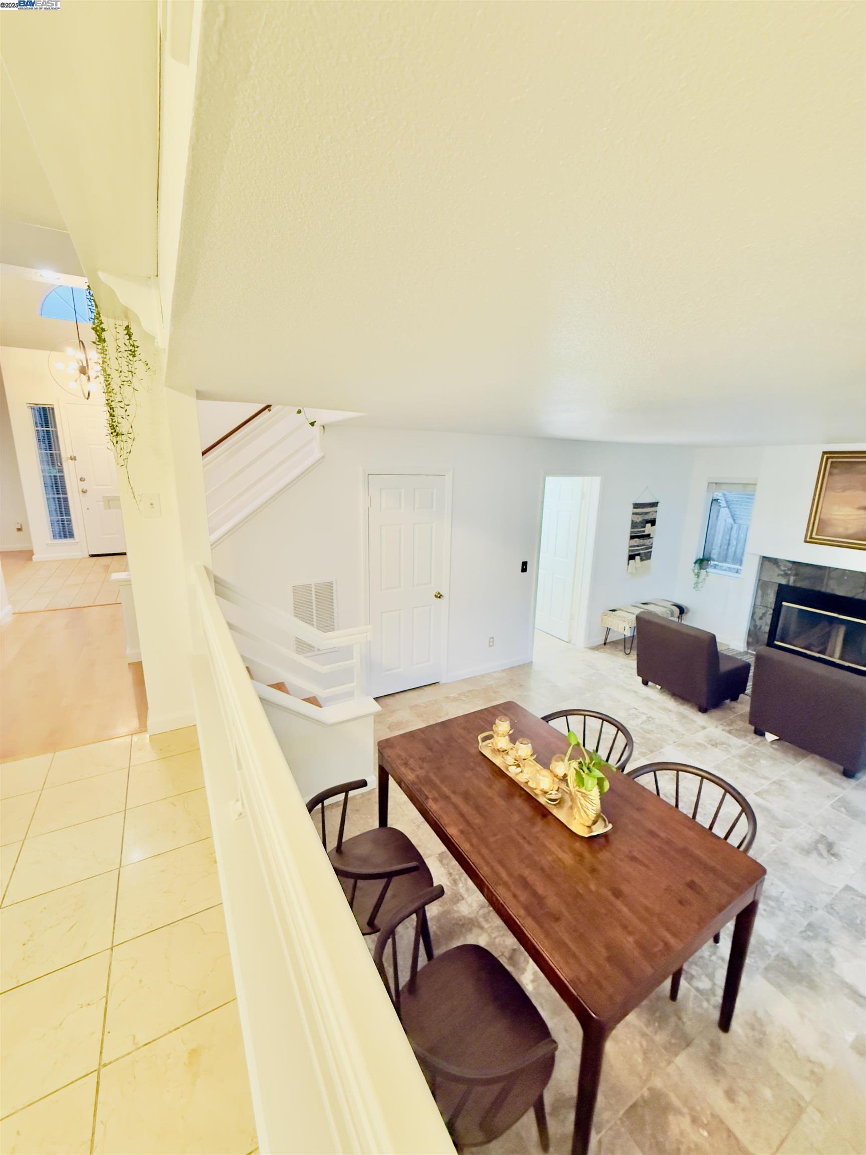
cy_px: 578
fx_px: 467
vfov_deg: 102.1
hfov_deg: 85.7
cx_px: 433
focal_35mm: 14
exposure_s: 1/40
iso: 1000
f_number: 2.2
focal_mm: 2.22
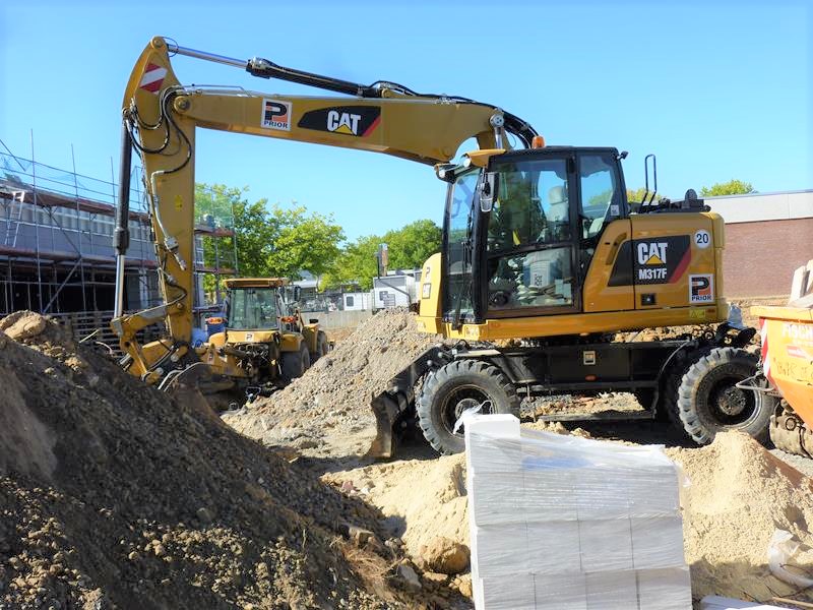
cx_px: 406
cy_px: 305
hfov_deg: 55.4
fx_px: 775
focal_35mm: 33
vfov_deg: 42.9
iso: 80
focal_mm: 5.9
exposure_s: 1/320
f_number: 3.7
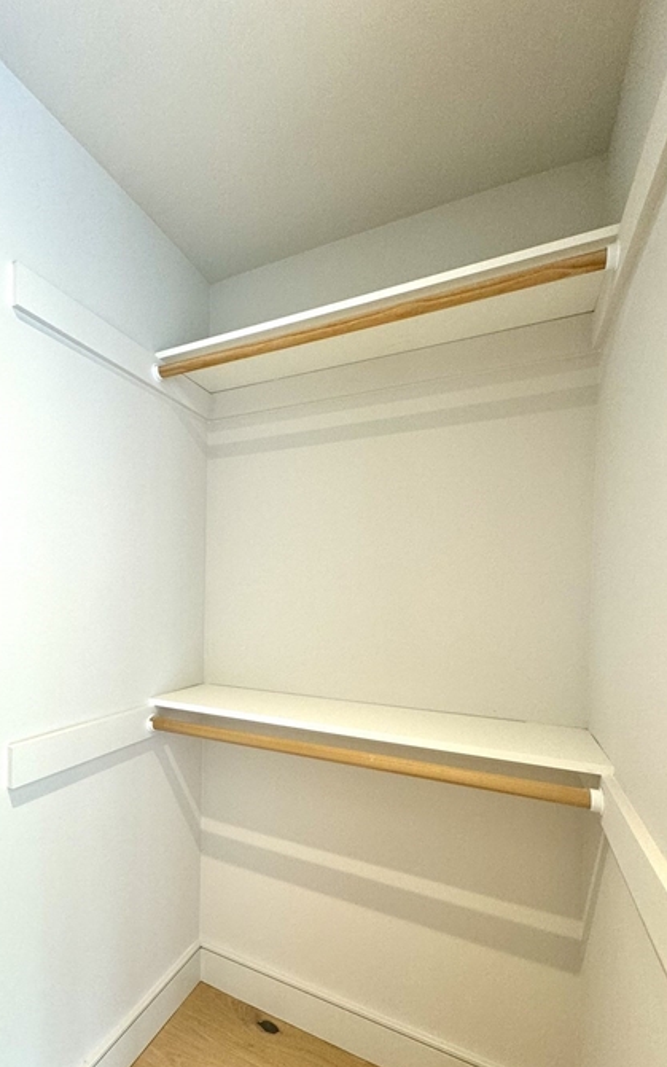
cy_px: 605
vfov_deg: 93.8
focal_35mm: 17
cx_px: 244
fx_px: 494
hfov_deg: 66.8
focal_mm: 2.22
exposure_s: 1/103
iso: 160
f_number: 2.2
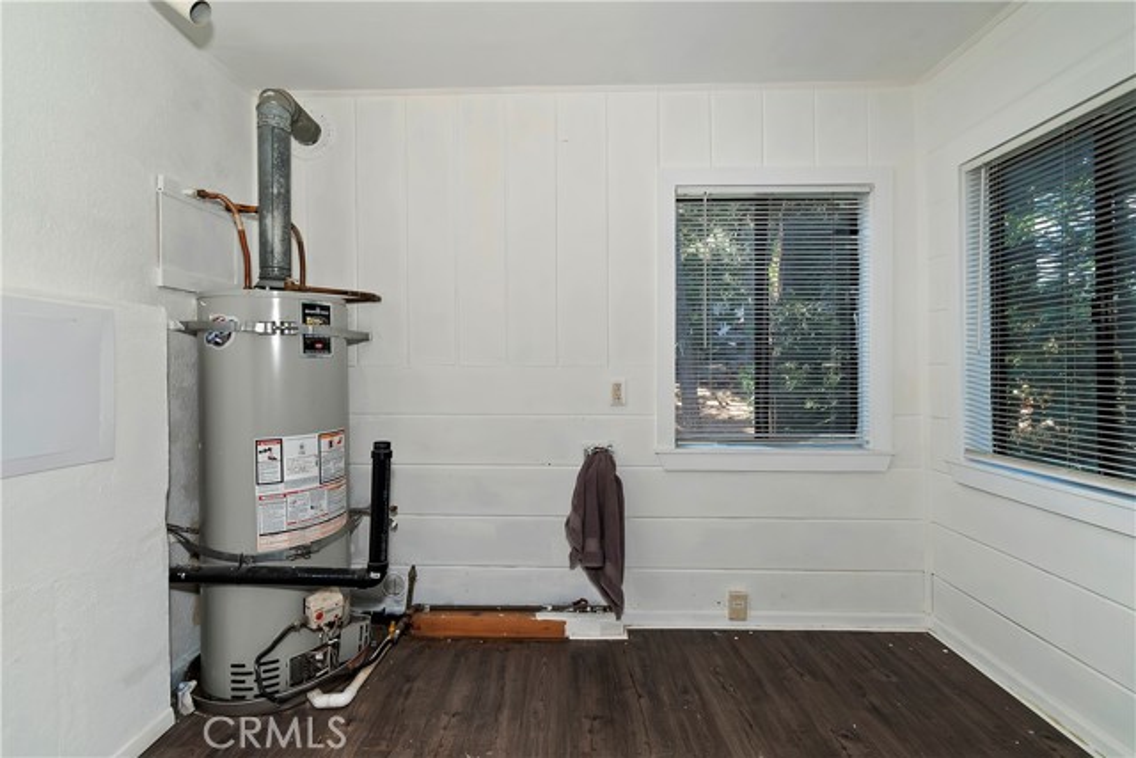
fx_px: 473
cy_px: 379
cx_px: 568
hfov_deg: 100.4
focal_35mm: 15
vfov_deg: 77.4
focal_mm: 10
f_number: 8
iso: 400
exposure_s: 1/30
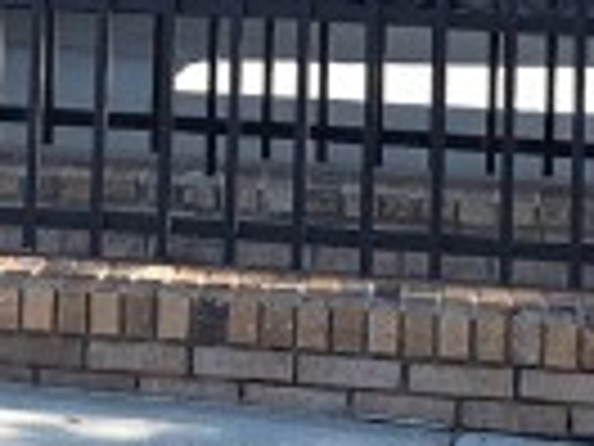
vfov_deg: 8.0
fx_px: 3054
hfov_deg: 11.0
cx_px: 18
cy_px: -387
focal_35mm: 178
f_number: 1.7
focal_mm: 6.3
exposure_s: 1/160
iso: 12
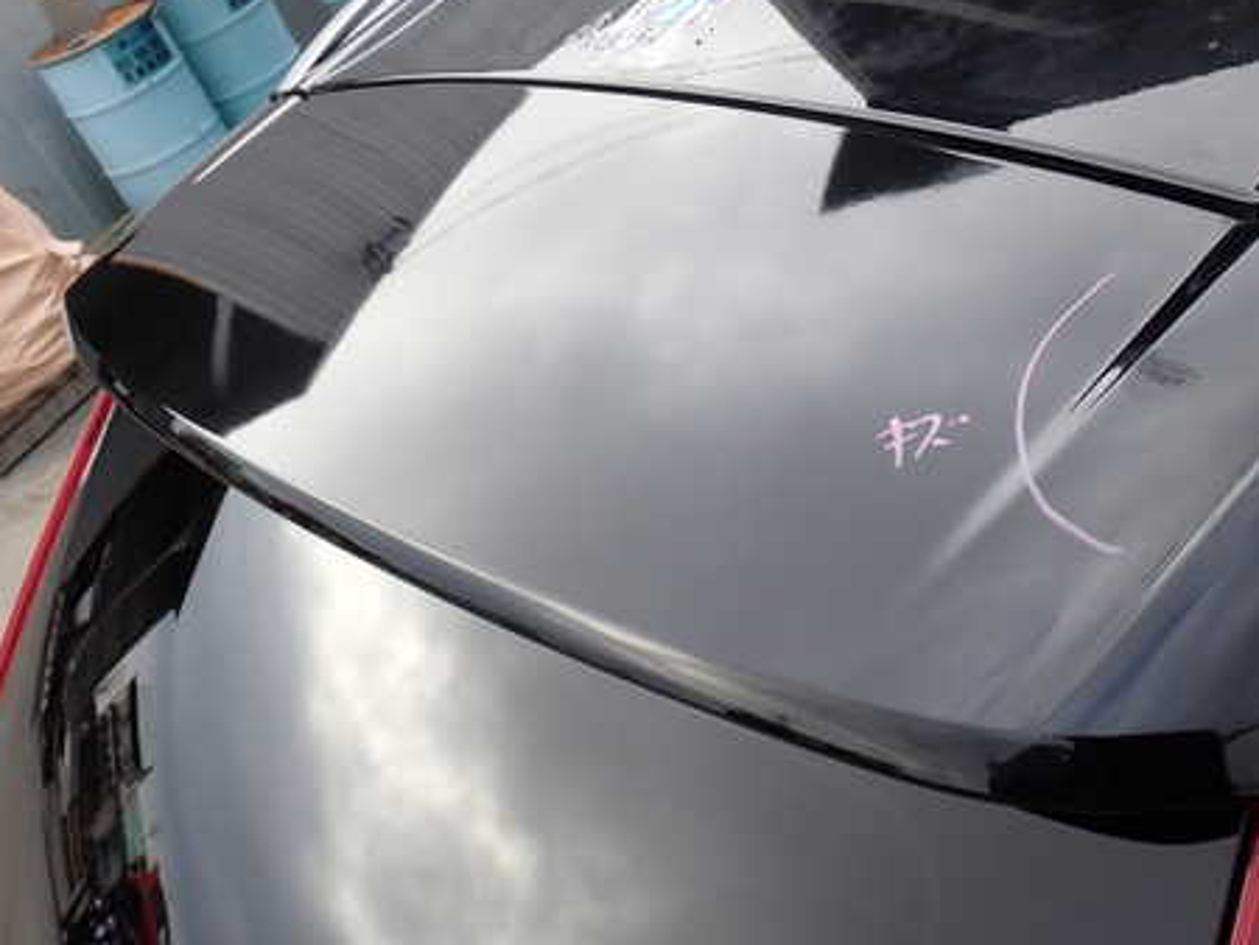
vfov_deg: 30.3
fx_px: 1747
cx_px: 772
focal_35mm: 48
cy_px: 500
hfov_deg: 39.4
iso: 100
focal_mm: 6.37
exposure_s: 1/160
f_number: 3.5
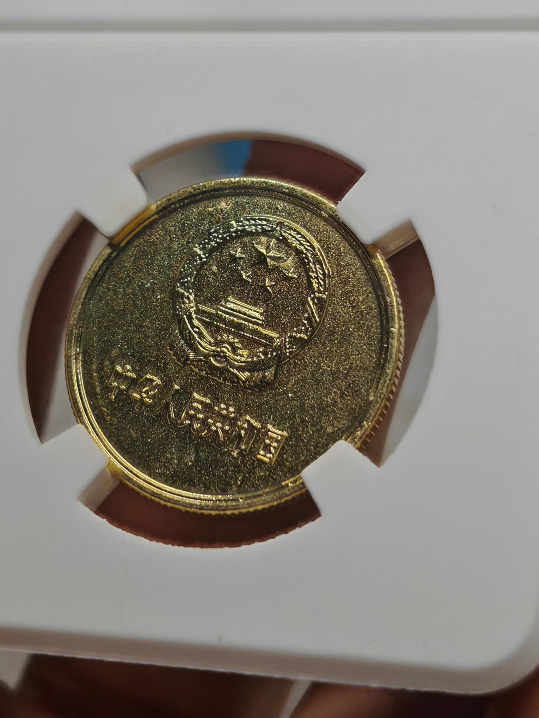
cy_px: 371
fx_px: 2097
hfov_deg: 14.6
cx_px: 259
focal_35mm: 101
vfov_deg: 19.4
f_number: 1.6
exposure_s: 1/460
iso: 50
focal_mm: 7.62
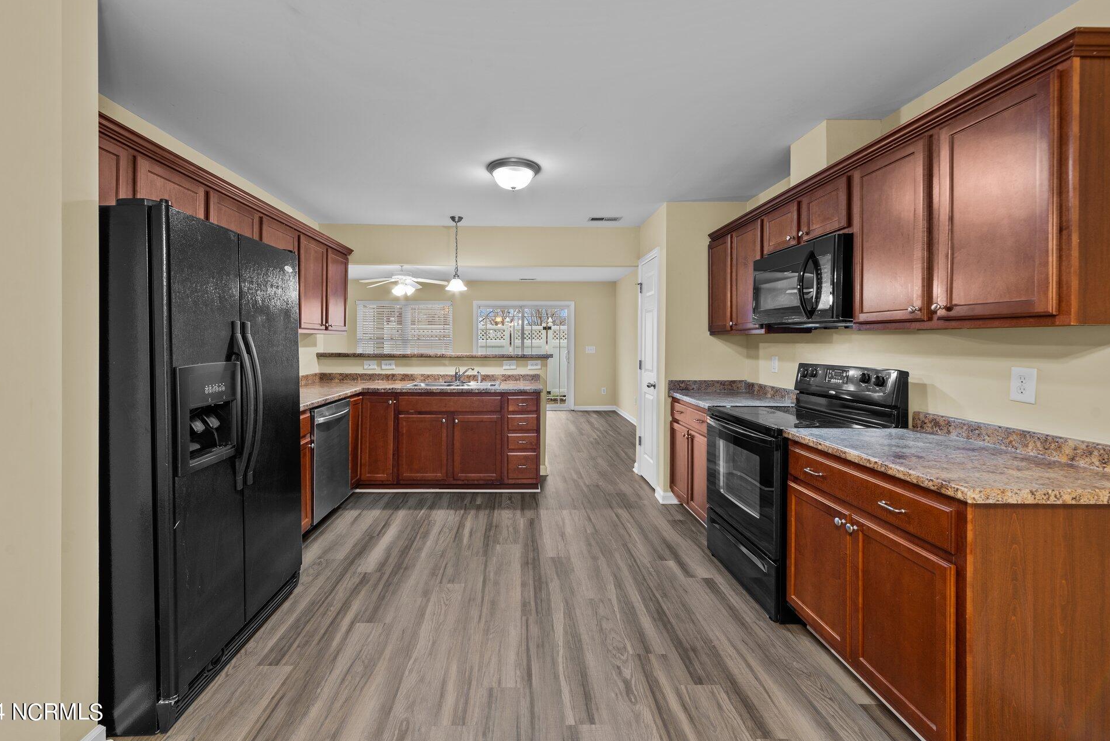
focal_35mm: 15
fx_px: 463
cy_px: 351
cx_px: 531
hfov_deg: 100.3
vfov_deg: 77.3
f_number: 8
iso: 100
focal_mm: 14
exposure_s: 2
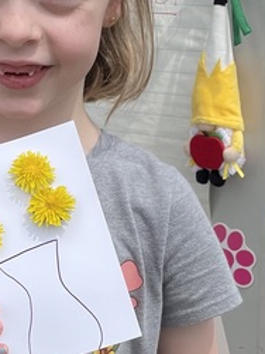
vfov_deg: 18.3
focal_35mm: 106
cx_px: 75
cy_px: 295
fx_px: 1083
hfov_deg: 13.9
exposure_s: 1/3401
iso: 32
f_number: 1.6
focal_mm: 4.2
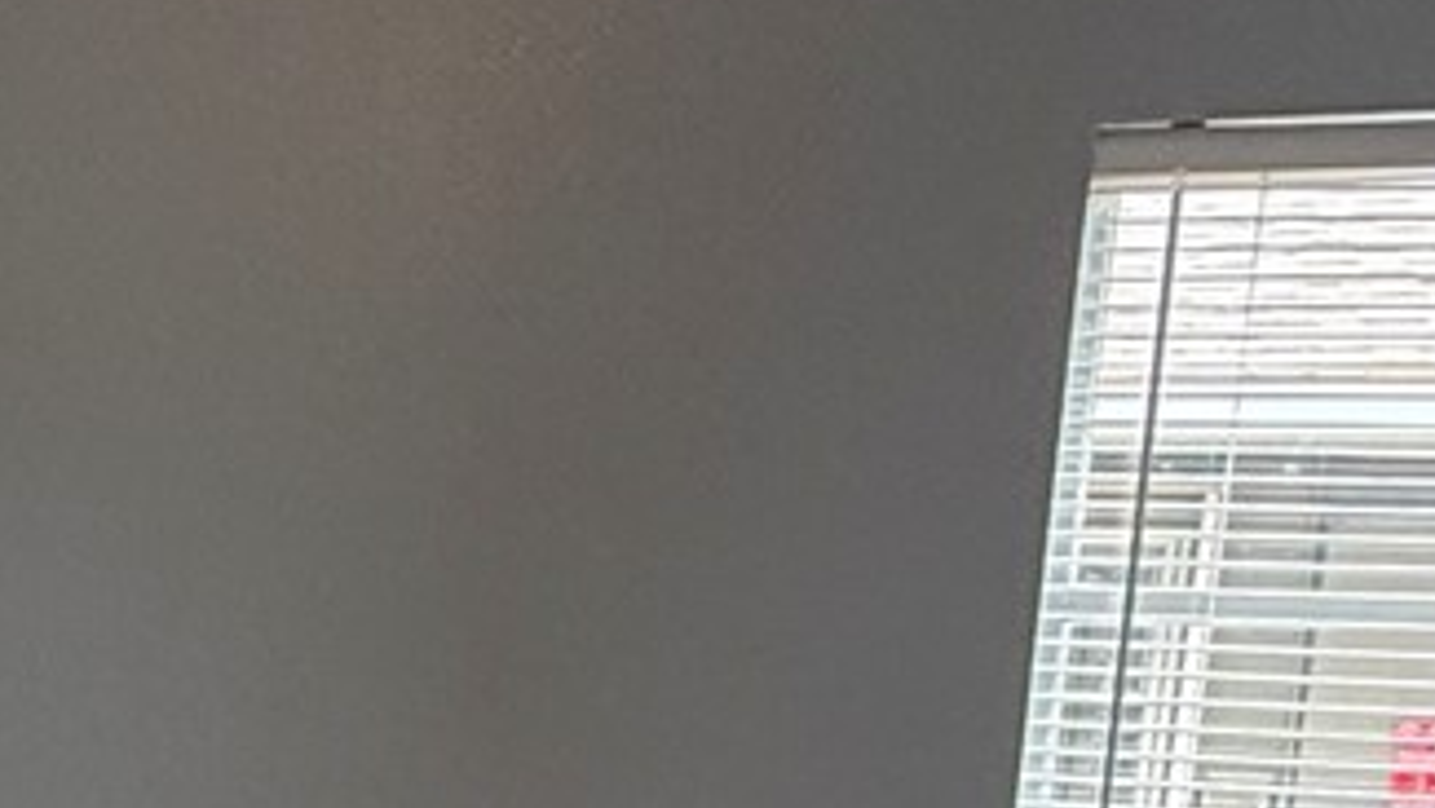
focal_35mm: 75
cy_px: 1170
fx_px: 2854
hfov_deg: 25.5
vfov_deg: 15.1
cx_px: -261
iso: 160
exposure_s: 1/120
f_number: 2.2
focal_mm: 2.22
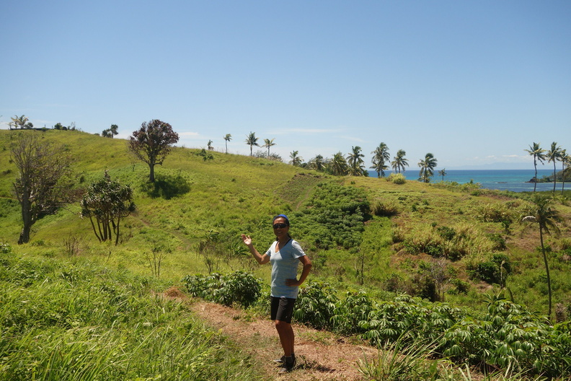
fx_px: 634
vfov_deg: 33.4
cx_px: 286
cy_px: 190
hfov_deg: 48.5
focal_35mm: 40
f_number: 5.6
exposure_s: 1/500
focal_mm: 14.75
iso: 125
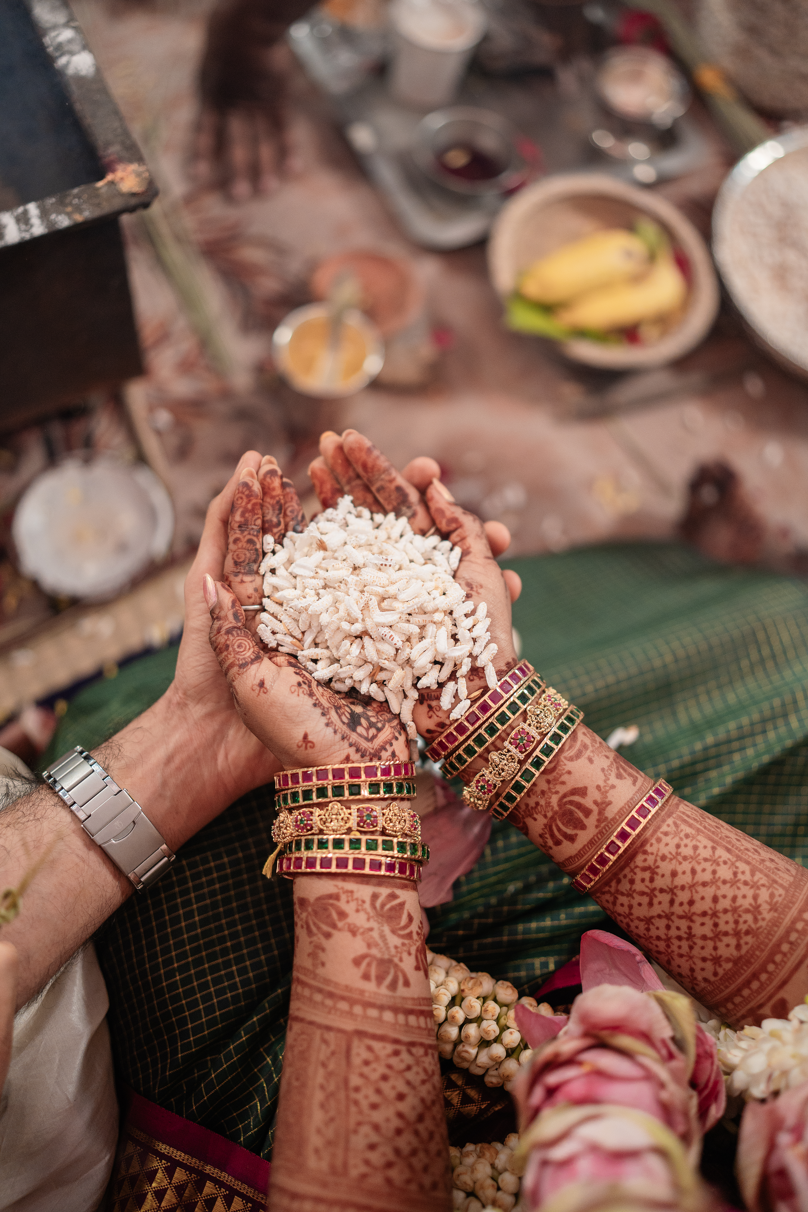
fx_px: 1178
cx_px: 404
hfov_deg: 37.9
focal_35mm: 35
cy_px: 606
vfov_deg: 54.4
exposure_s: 1/640
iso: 500
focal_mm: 35
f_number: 1.4
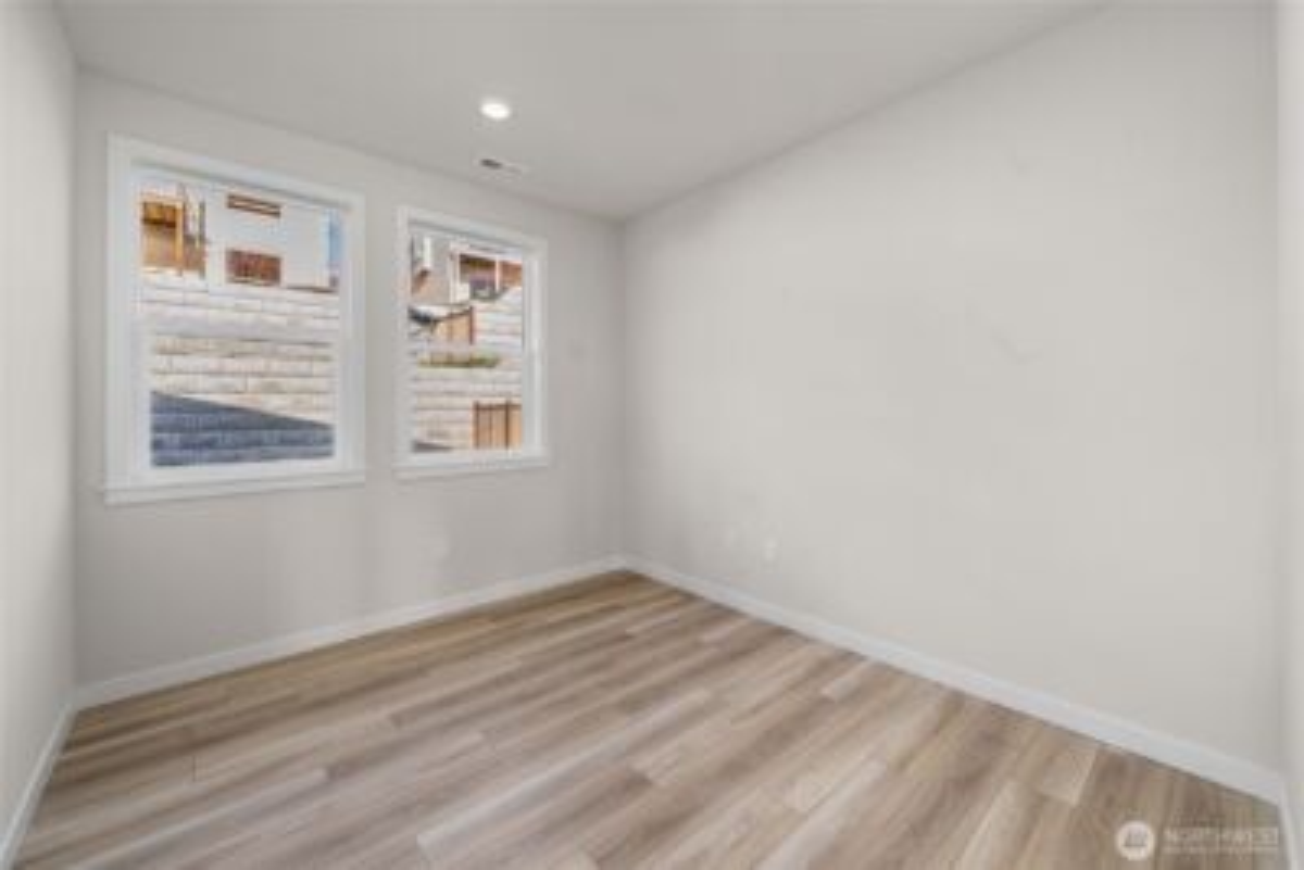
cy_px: 435
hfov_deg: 108.3
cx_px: 652
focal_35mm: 13
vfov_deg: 85.5
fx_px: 471
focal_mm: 13
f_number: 7.1
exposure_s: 1/25
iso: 1000
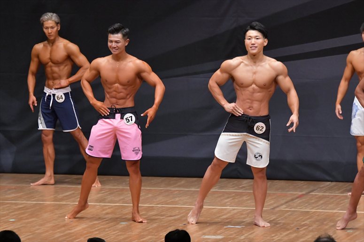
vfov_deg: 5.1
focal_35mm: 270
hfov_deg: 7.6
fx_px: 2729
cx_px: 182
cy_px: 121
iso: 6400
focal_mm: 180
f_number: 5.6
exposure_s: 1/400
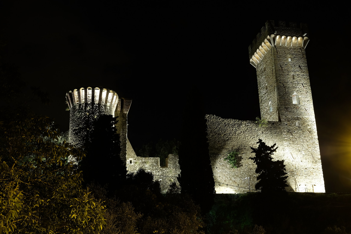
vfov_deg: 29.2
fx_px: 448
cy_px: 117
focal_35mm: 46
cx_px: 175
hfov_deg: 42.7
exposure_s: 30
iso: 200
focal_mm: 30.2
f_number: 11
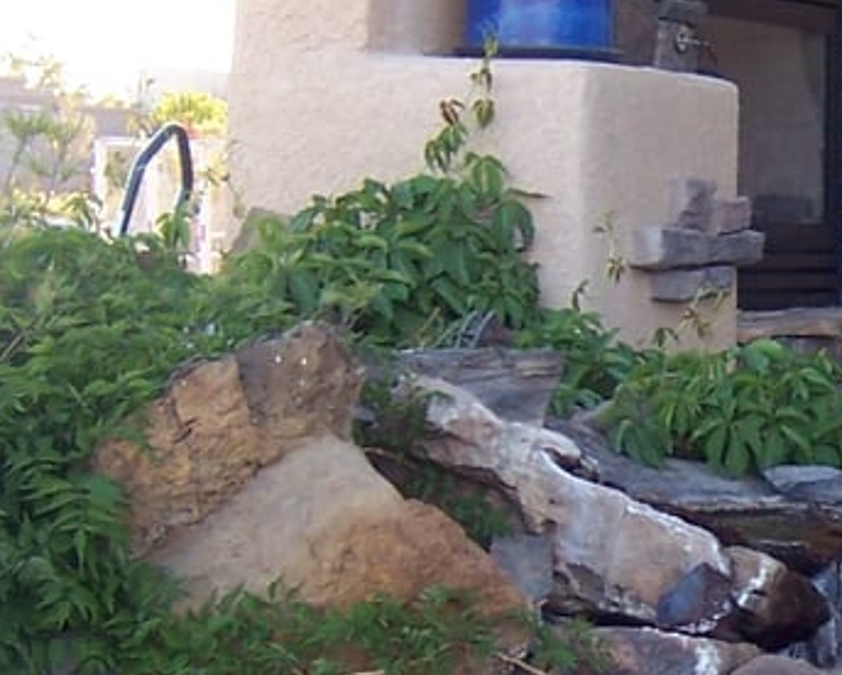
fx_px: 3393
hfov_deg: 13.8
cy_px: 494
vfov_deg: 11.3
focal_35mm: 136
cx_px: 939
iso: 80
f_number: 2.8
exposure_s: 1/80
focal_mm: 6.2
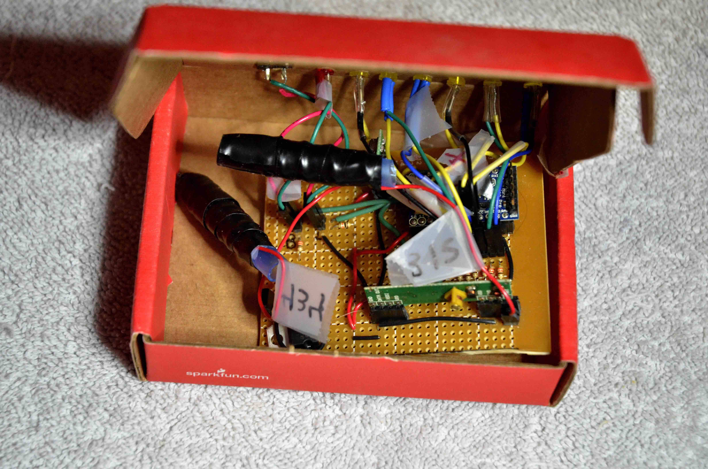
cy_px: 234
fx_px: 1766
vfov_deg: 15.1
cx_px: 354
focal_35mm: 90
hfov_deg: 22.7
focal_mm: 60
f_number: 4.8
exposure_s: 1/30
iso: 2500
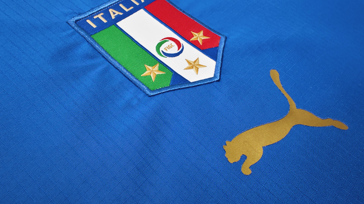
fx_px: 251
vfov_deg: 43.9
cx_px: 185
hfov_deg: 71.9
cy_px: 72
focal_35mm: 26
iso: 156
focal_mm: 2.59
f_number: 2.2
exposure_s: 1/60
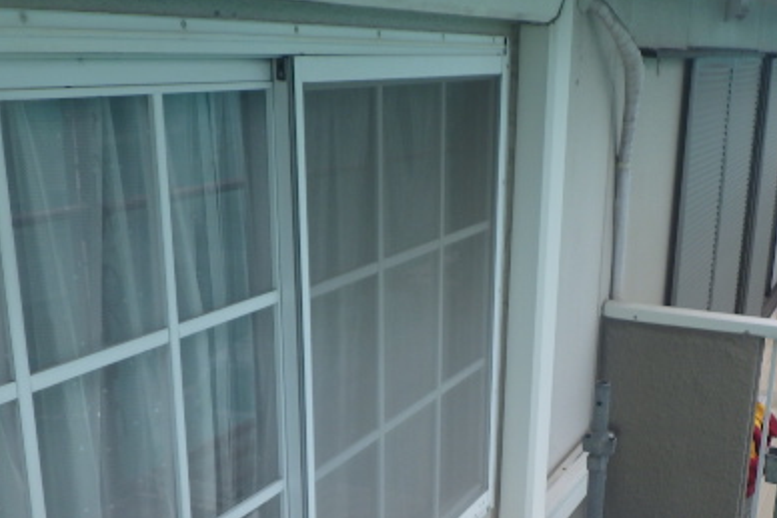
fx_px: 1036
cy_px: 434
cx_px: 511
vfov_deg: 27.4
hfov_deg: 40.6
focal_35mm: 48
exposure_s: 1/125
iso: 125
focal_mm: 5
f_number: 4.2
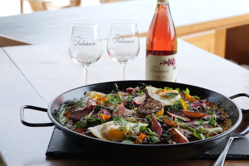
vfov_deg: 18.4
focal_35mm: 74
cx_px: 146
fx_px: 512
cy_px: 71
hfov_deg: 27.3
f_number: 5
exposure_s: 1/80
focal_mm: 50
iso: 100
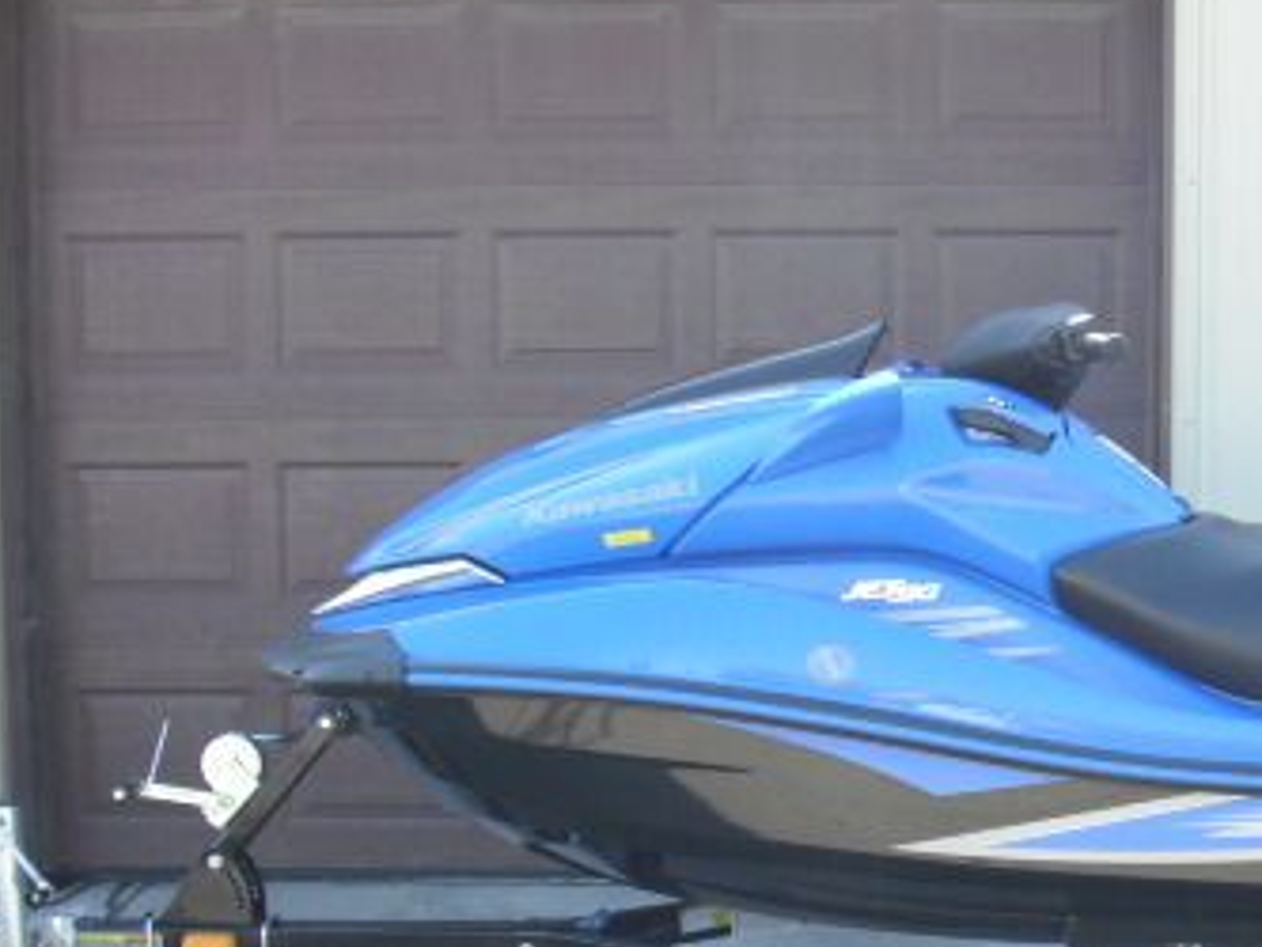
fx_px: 2662
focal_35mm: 73
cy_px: 670
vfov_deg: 20.1
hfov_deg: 25.9
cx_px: 1110
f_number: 2.8
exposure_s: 1/200
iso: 100
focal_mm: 6.2
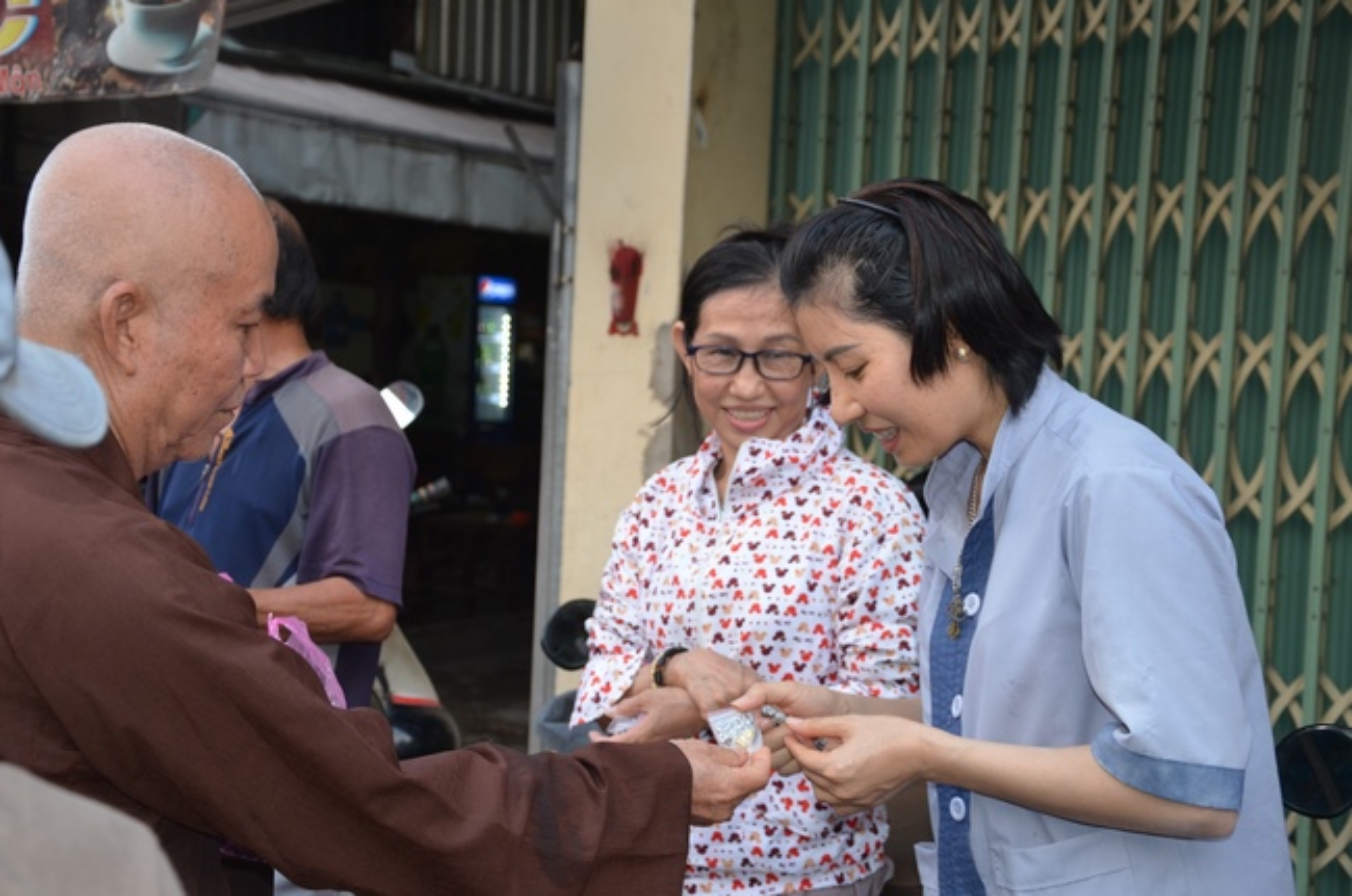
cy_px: 448
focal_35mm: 52
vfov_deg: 25.7
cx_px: 676
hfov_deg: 37.9
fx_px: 1968
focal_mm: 35
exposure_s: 1/100
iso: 640
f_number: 4.5
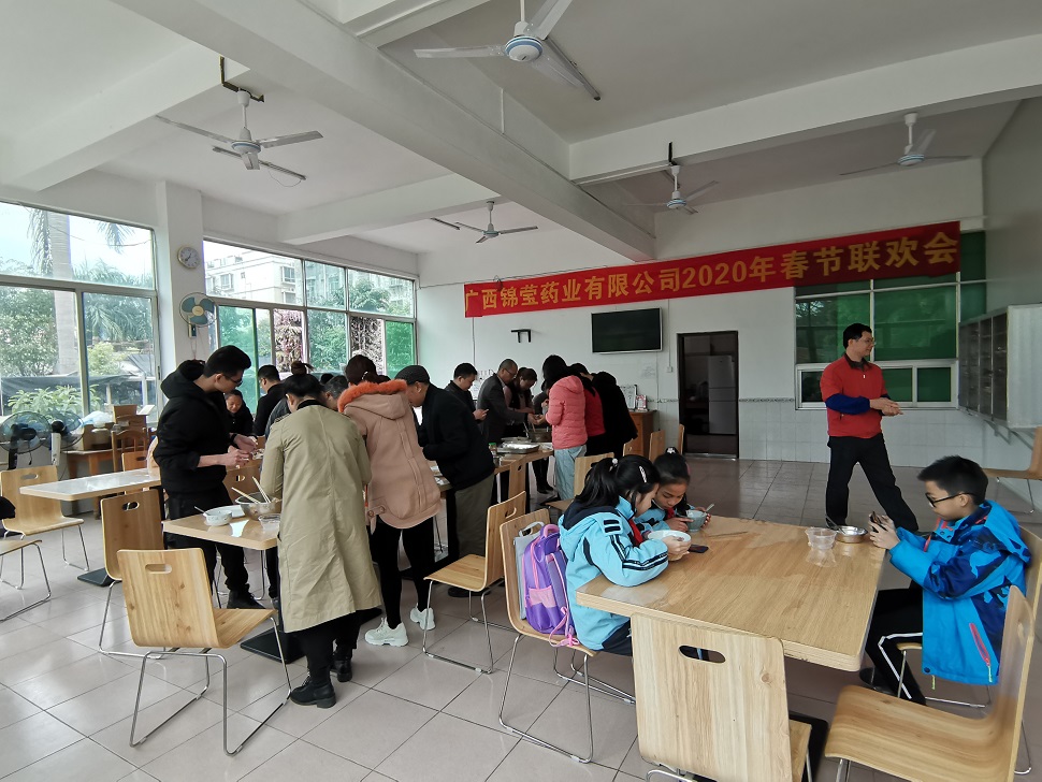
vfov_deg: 71.6
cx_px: 521
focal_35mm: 18
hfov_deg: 87.7
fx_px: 542
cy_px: 391
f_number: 2.2
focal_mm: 2.23
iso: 100
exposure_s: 1/100
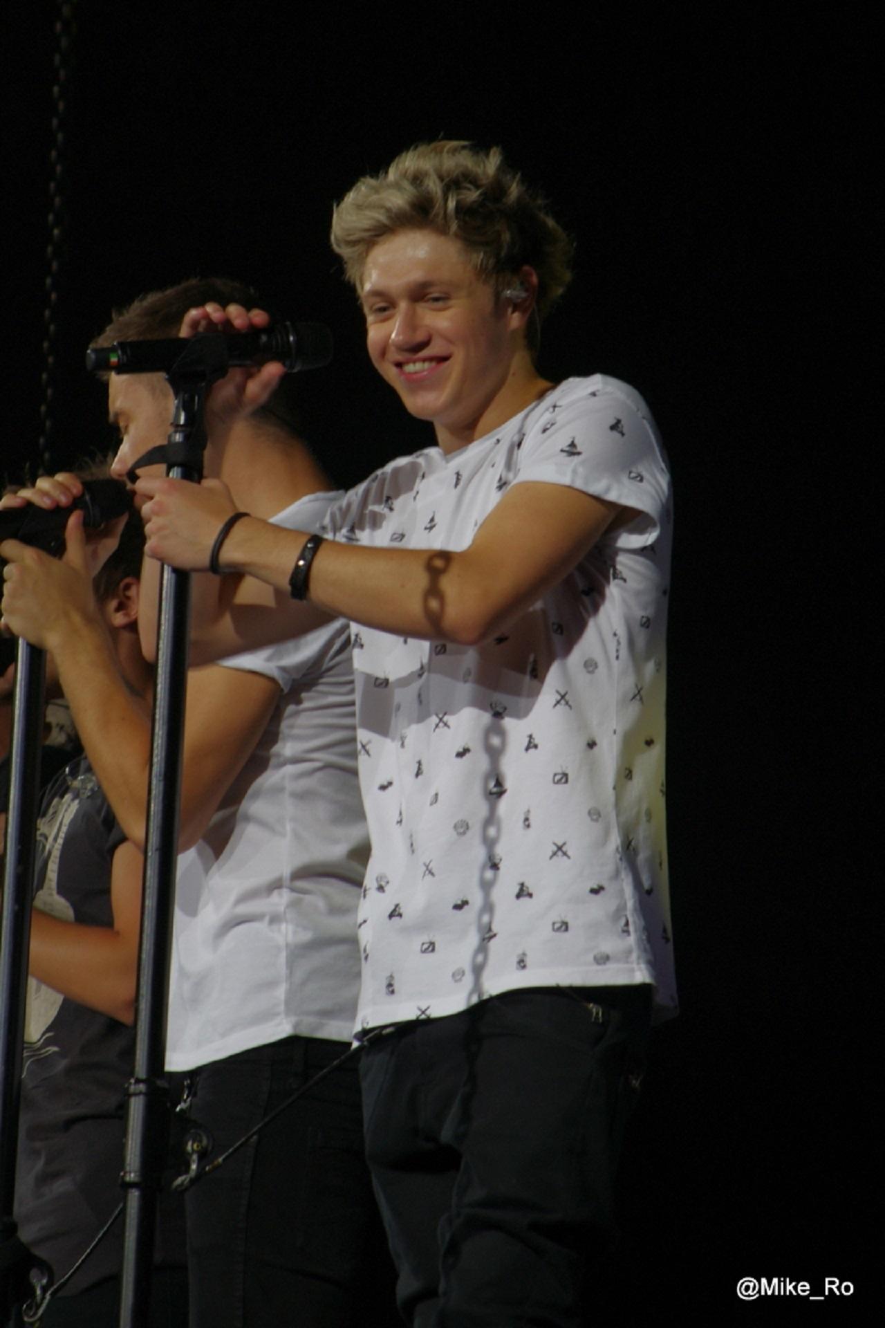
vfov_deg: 6.9
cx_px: 442
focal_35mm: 300
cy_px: 664
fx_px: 11062
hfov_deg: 4.6
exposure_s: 1/100
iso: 200
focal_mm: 200
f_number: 8
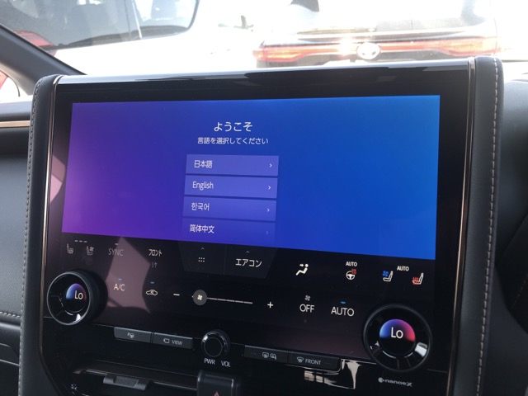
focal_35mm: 28
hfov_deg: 63.4
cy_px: 198
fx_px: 427
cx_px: 264
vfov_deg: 49.7
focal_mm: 3.99
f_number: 1.8
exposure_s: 1/60
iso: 25
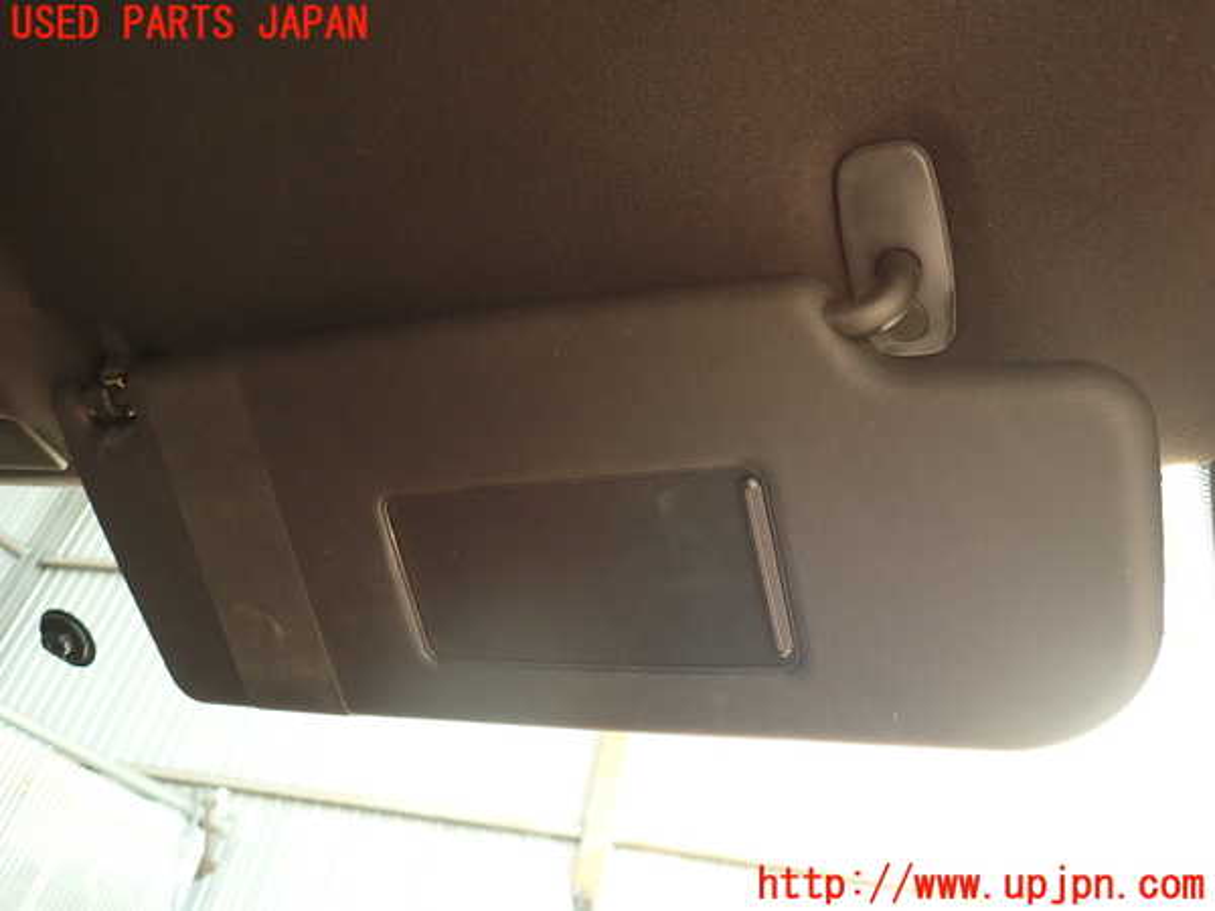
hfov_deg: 69.4
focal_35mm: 25
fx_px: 877
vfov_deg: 54.9
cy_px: 456
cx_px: 608
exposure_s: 1/60
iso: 200
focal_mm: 4.5
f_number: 2
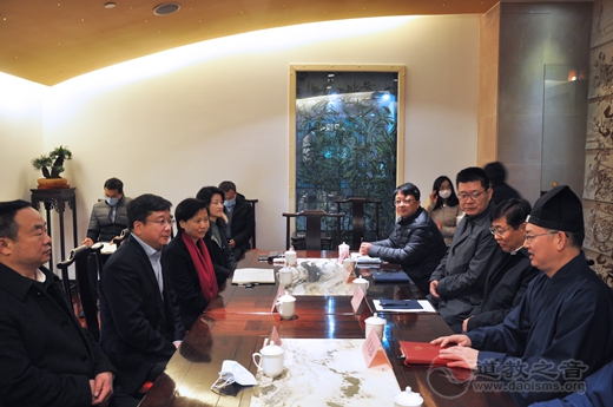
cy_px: 204
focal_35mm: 27
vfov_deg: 47.8
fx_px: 459
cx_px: 306
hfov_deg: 67.5
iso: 640
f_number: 4
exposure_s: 1/15
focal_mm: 18
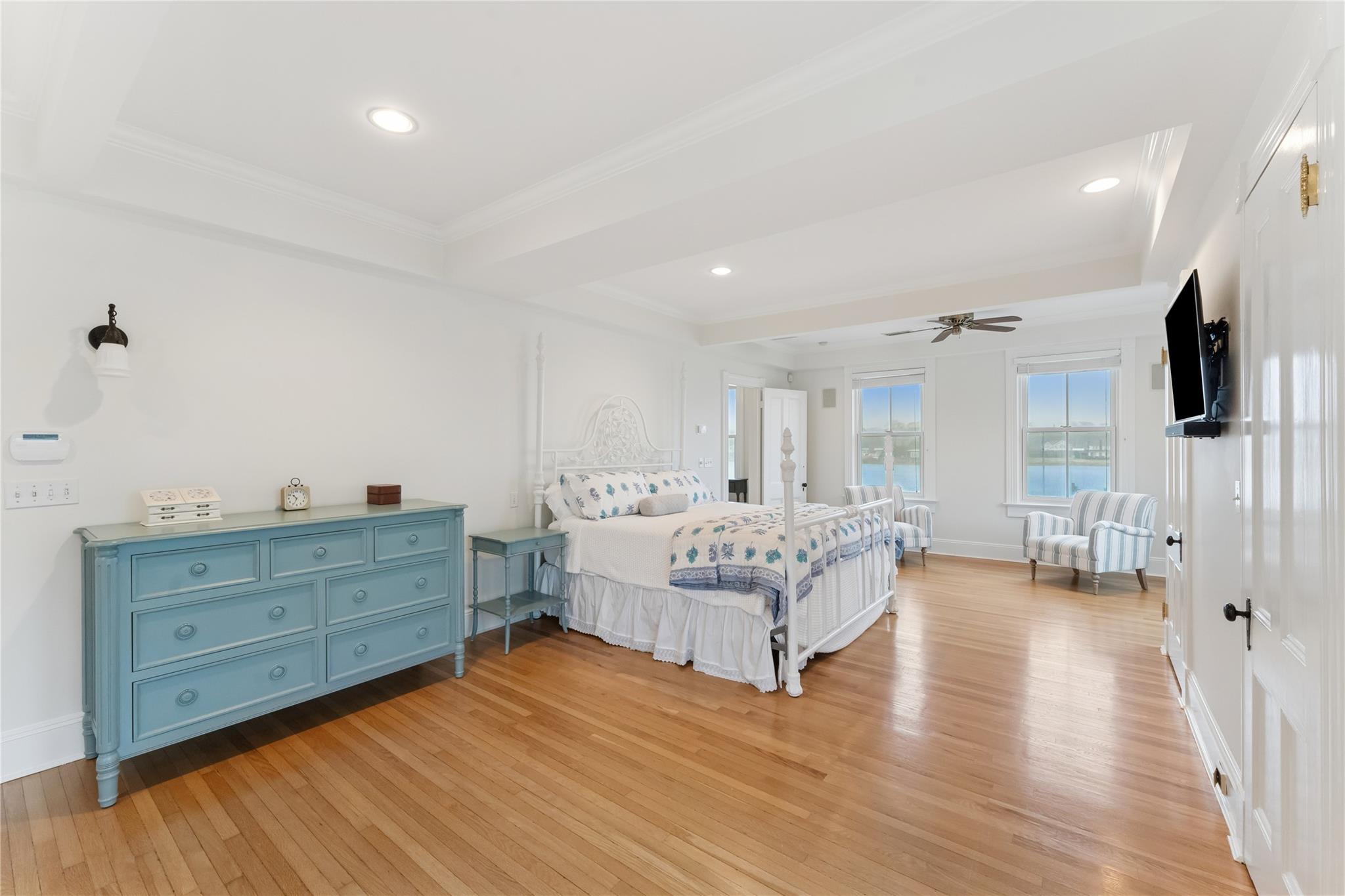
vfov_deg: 81.2
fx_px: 523
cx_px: 672
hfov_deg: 104.3
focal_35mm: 14
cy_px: 448
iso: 2000
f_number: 10
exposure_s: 1/30
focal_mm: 14
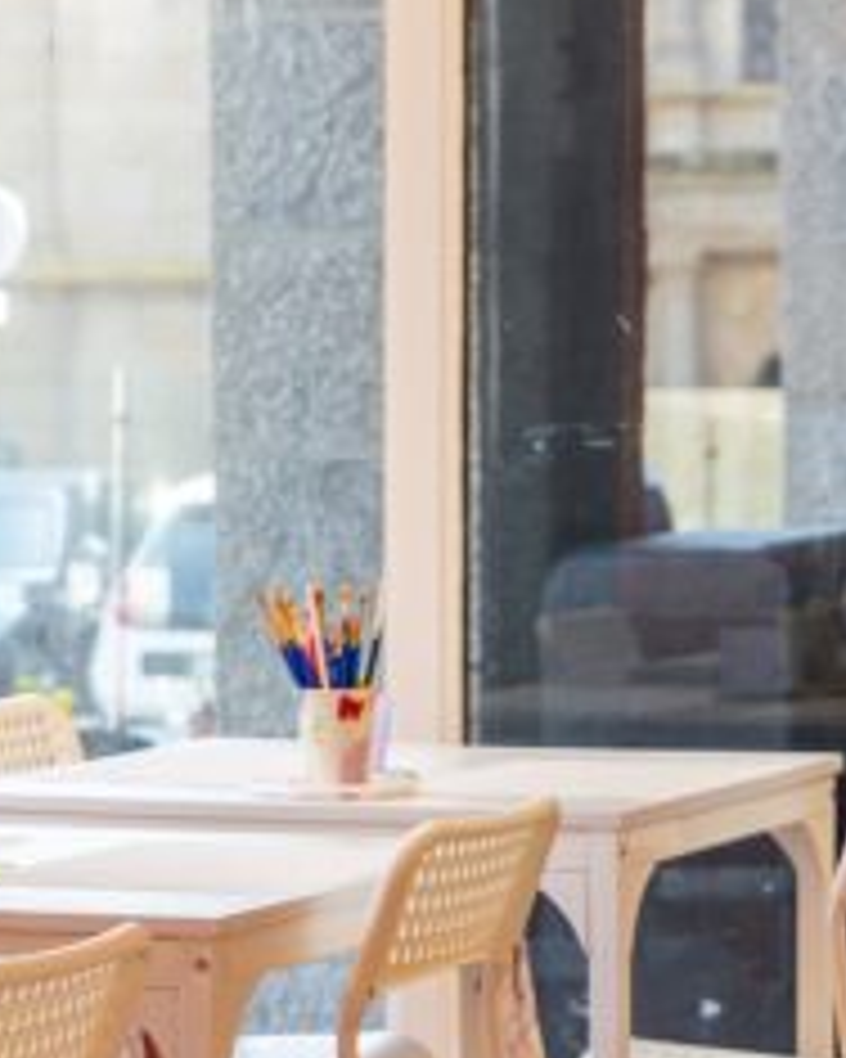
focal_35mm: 195
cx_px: 97
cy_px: 243
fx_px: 6111
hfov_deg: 7.9
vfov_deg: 9.9
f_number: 4
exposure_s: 1/50
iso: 125
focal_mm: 47.8
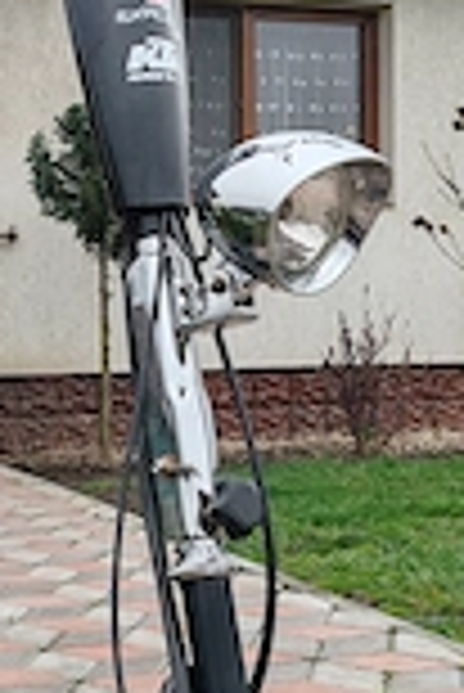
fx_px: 1408
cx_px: 63
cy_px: 436
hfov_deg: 18.5
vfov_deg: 27.6
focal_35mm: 73
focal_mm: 6.12
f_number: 1.9
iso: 50
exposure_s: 1/130
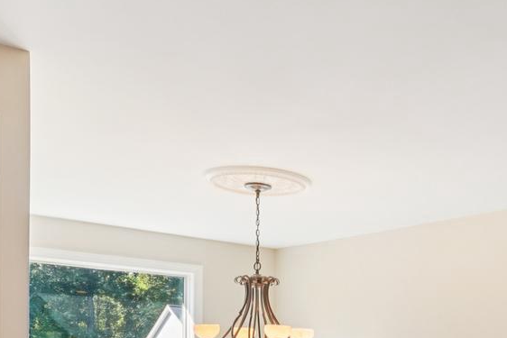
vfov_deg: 24.8
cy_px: 365
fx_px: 718
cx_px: 466
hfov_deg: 36.2
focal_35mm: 51
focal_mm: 14
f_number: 8
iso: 500
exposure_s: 1/20
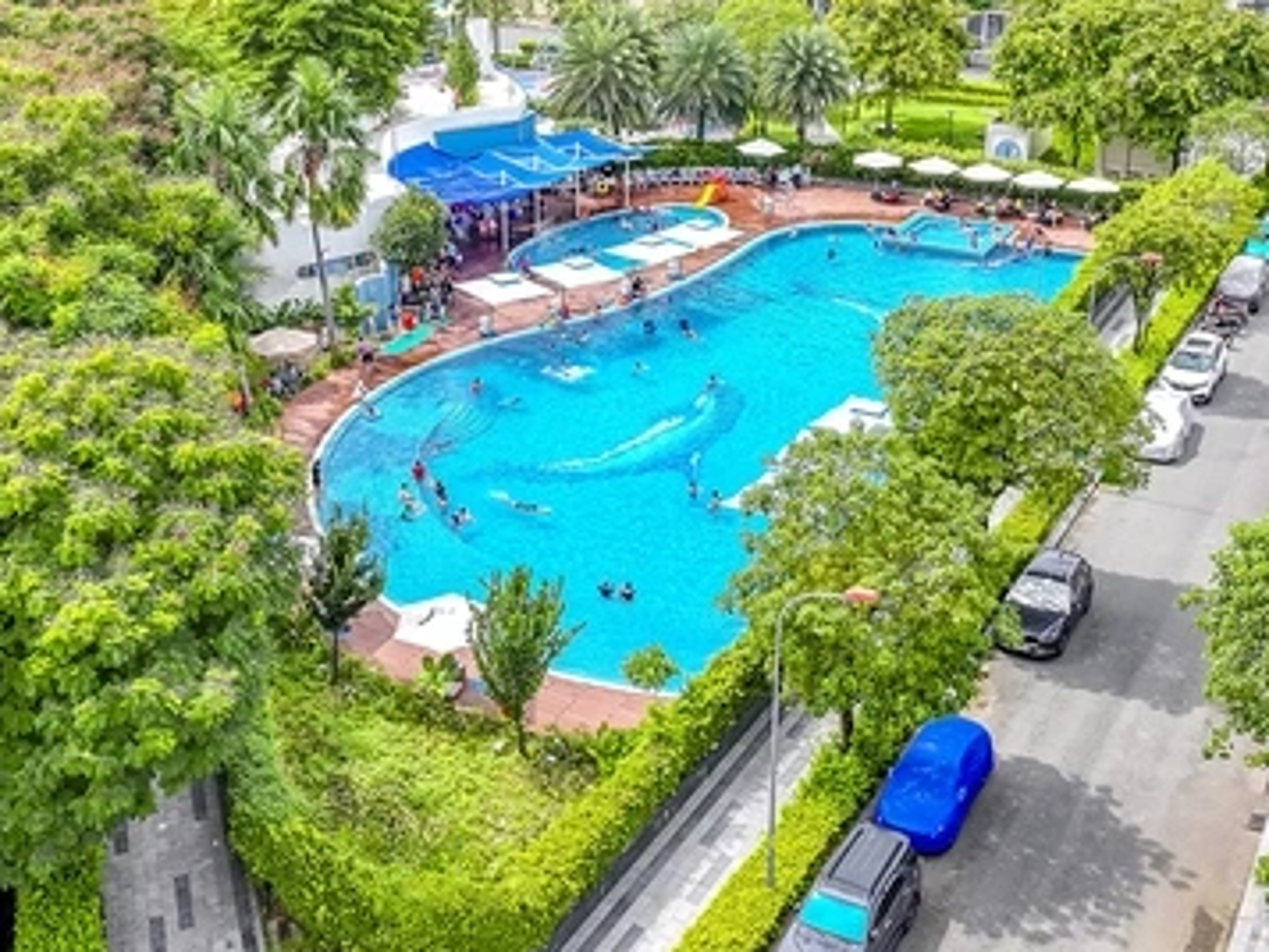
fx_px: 1577
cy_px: 330
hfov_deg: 43.8
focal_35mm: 43
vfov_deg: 33.4
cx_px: 597
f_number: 8
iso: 200
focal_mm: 12.29
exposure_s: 1/240
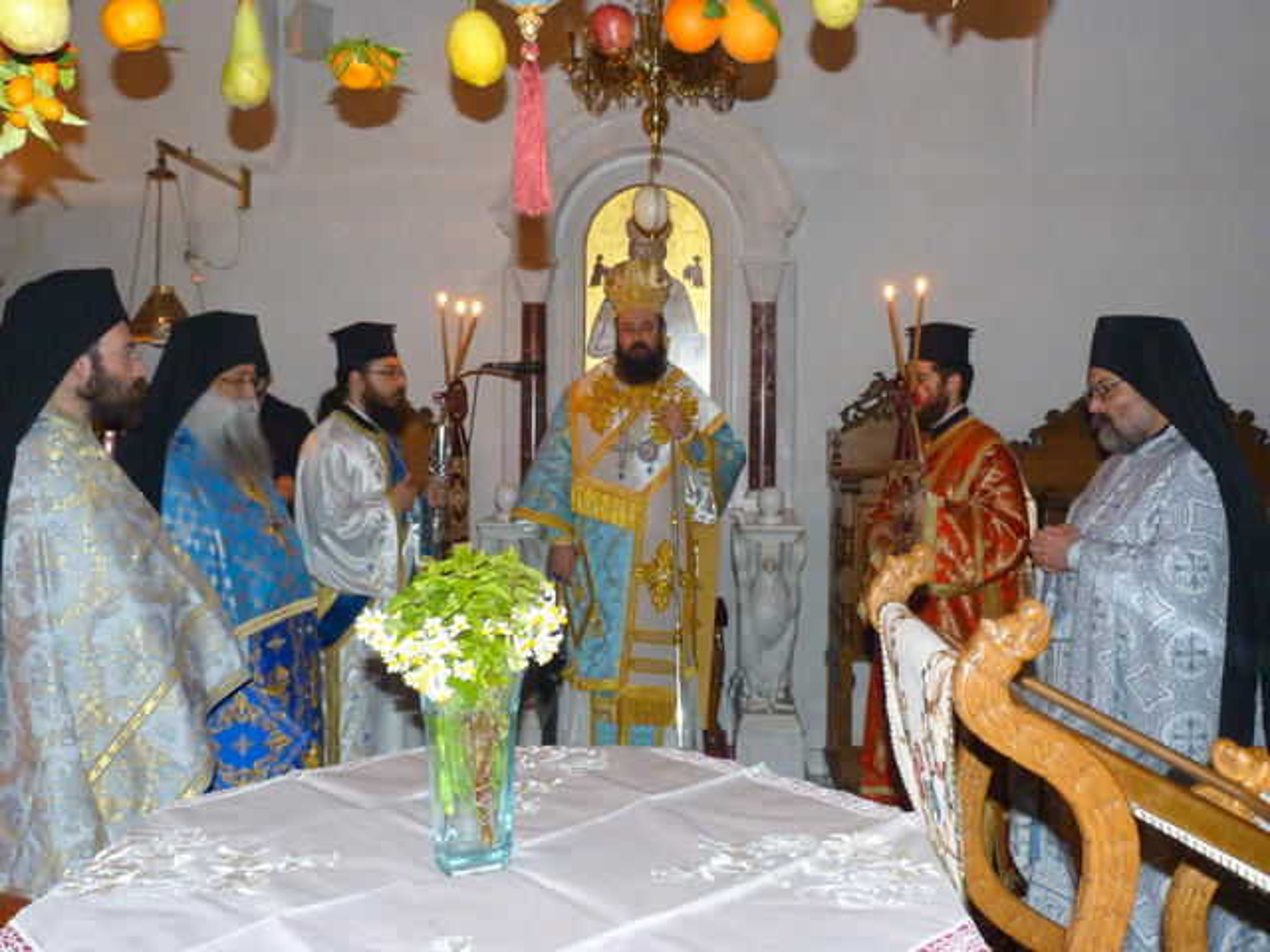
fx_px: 1174
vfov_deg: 44.2
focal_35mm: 32
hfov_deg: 56.8
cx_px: 635
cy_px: 476
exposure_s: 1/8
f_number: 3
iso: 250
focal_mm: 5.8
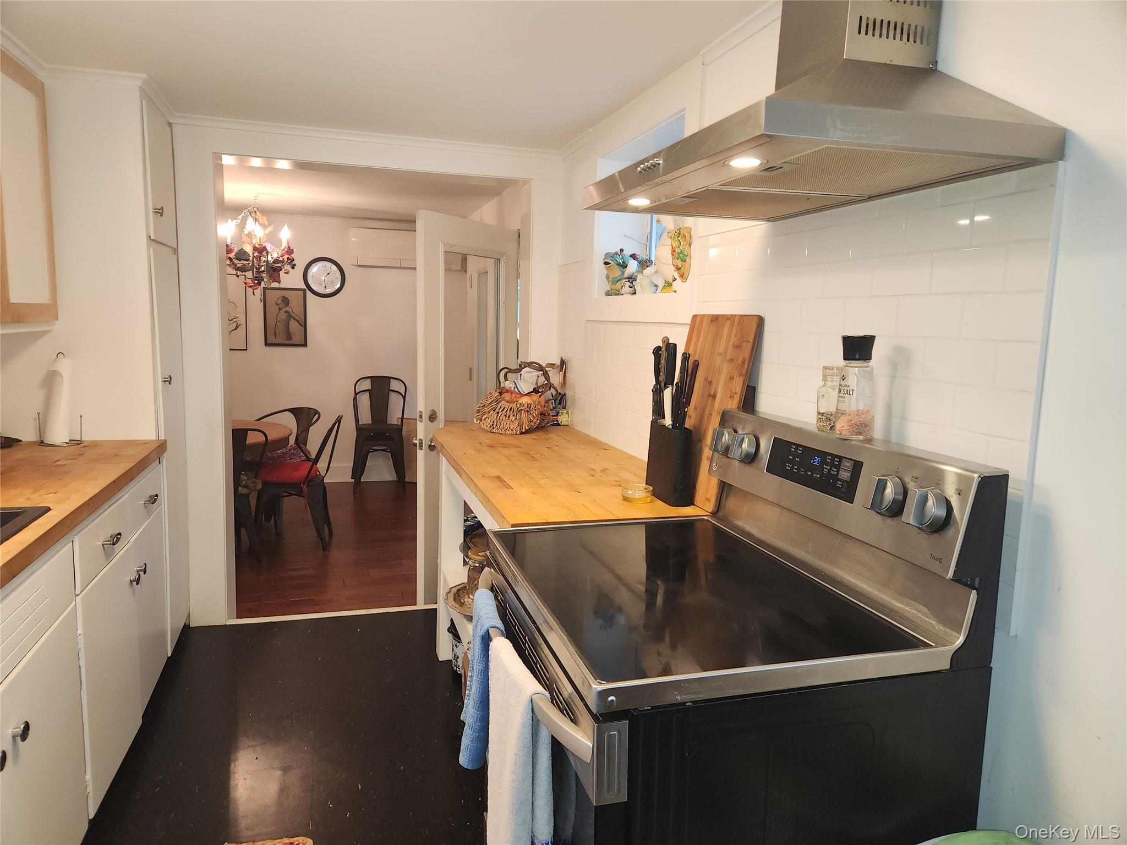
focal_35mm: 23
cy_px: 422
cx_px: 564
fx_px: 749
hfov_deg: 73.9
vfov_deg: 58.9
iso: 125
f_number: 1.8
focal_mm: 5.4
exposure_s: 1/60
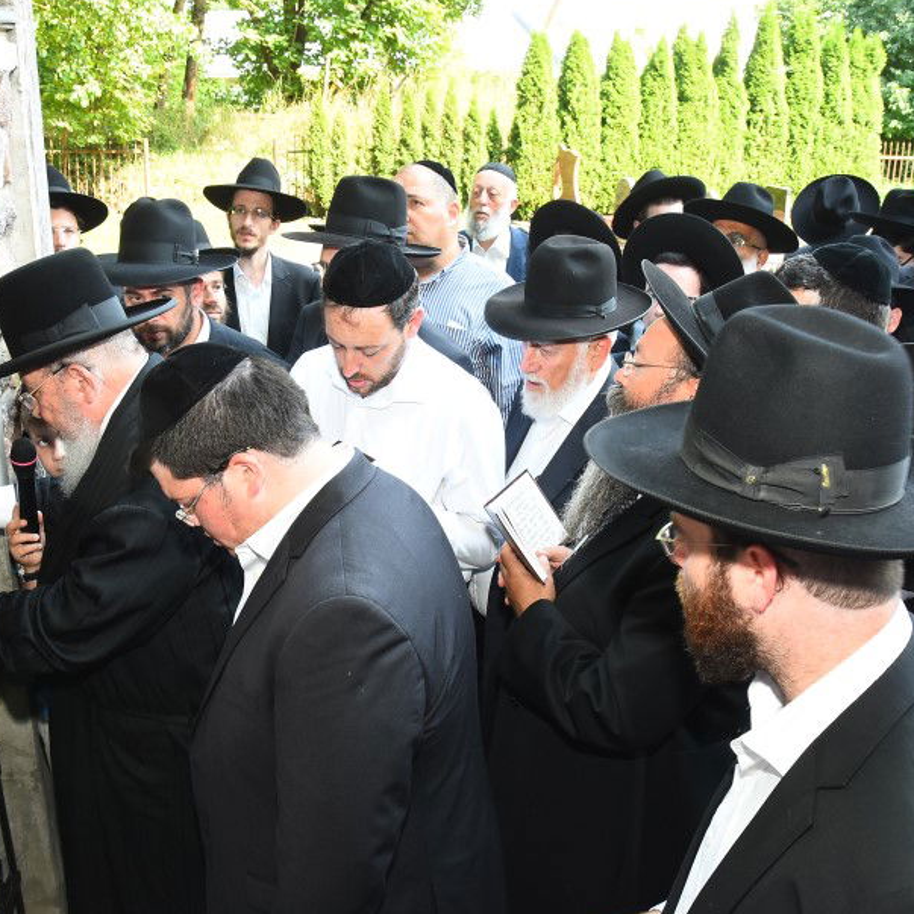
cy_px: 498
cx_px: 393
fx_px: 1165
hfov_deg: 42.7
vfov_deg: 42.8
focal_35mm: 39
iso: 500
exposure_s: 1/100
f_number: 7.1
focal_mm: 18
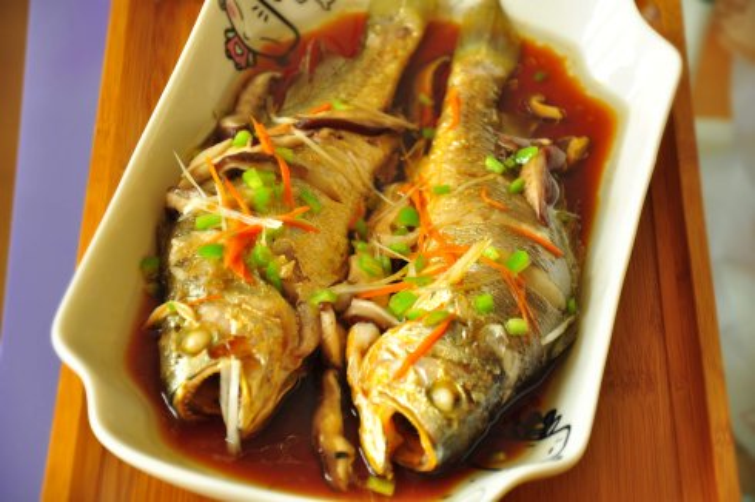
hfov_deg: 14.0
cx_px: 378
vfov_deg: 9.3
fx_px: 3081
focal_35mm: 147
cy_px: 251
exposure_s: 1/10
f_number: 5.6
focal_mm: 98
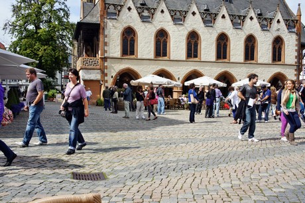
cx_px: 152
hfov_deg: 49.6
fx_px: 330
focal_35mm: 39
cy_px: 102
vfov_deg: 34.2
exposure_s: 1/200
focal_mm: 26
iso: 200
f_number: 13
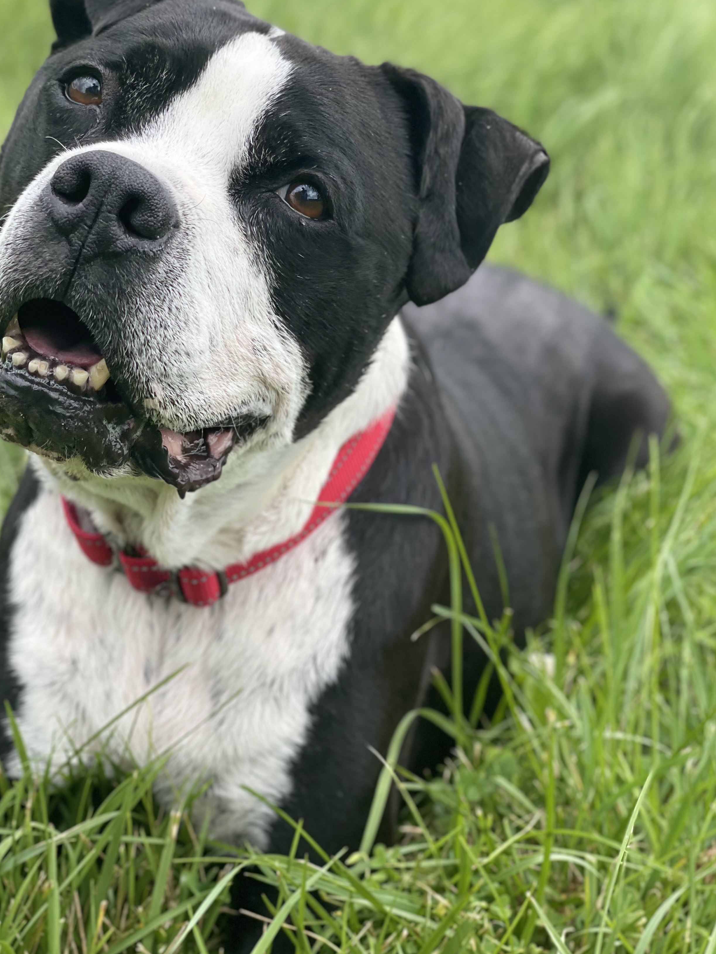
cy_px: 372
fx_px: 2178
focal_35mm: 79
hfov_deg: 18.6
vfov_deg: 24.7
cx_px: 283
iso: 32
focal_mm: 7.5
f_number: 2.2
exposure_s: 1/567
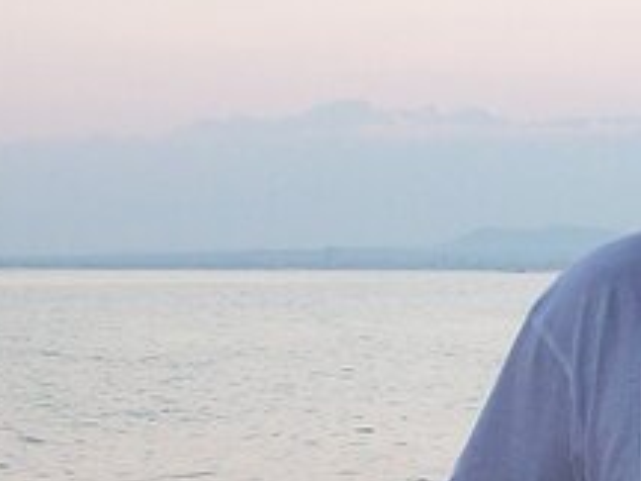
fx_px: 3592
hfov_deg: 10.0
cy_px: 558
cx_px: 763
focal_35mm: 194
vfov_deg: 7.6
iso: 80
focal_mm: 6.3
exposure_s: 1/250
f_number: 3.1
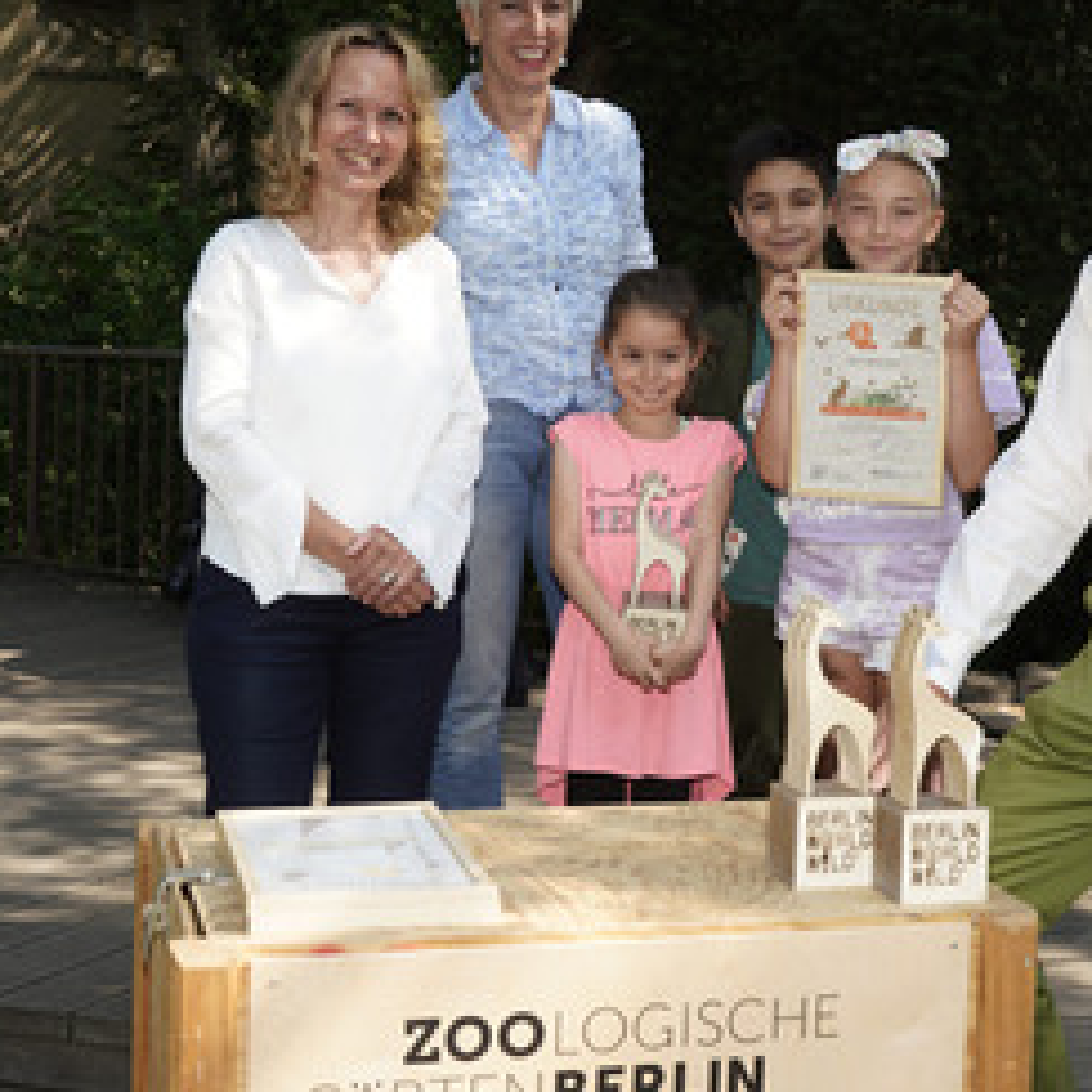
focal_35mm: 55
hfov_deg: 30.8
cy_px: 510
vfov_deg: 31.1
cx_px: 745
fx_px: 1963
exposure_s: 1/125
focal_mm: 35
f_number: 8
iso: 125
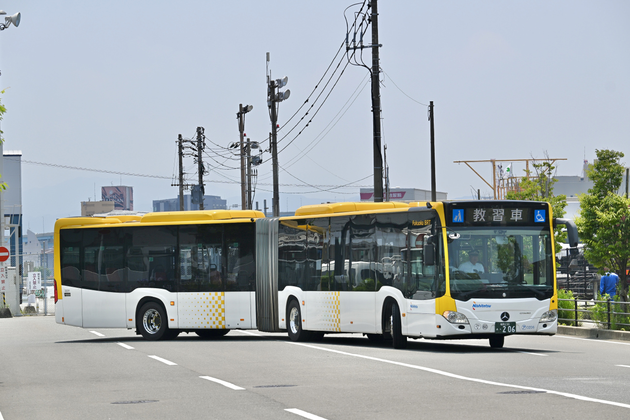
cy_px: 210
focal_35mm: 124
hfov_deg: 16.5
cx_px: 315
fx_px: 2179
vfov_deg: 11.0
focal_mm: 83
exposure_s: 1/640
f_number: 7.1
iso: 100
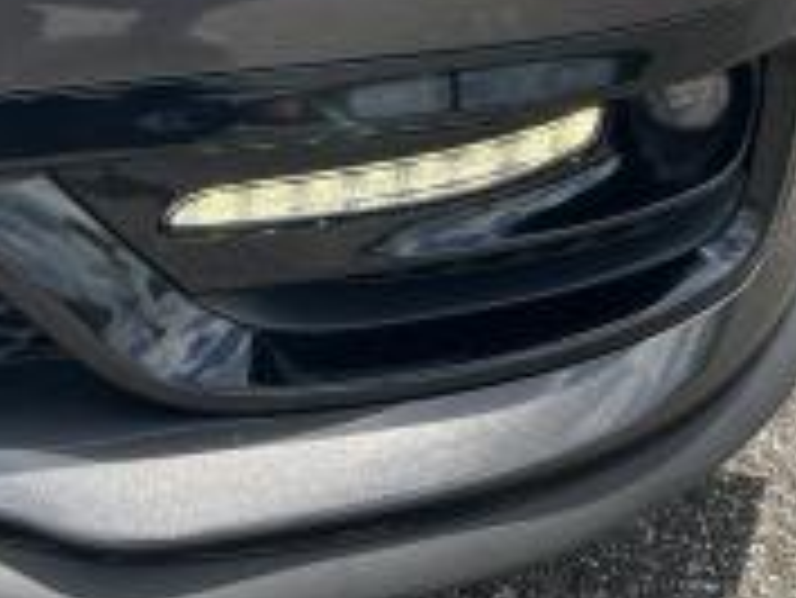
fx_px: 1703
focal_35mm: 74
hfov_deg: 26.3
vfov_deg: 18.6
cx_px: 400
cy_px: -157
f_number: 1.5
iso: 50
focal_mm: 5.7
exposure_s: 1/2915
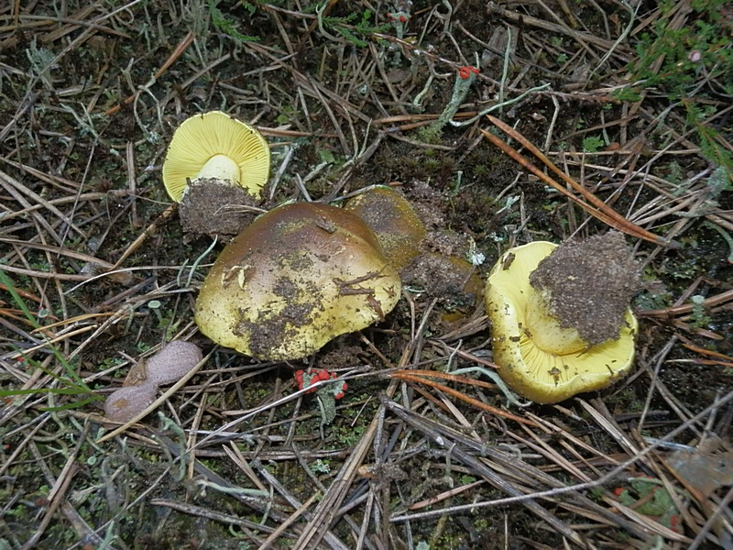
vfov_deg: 38.7
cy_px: 275
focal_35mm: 37
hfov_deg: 50.1
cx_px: 366
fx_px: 783
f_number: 9.9
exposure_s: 1/40
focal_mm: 6.7
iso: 800
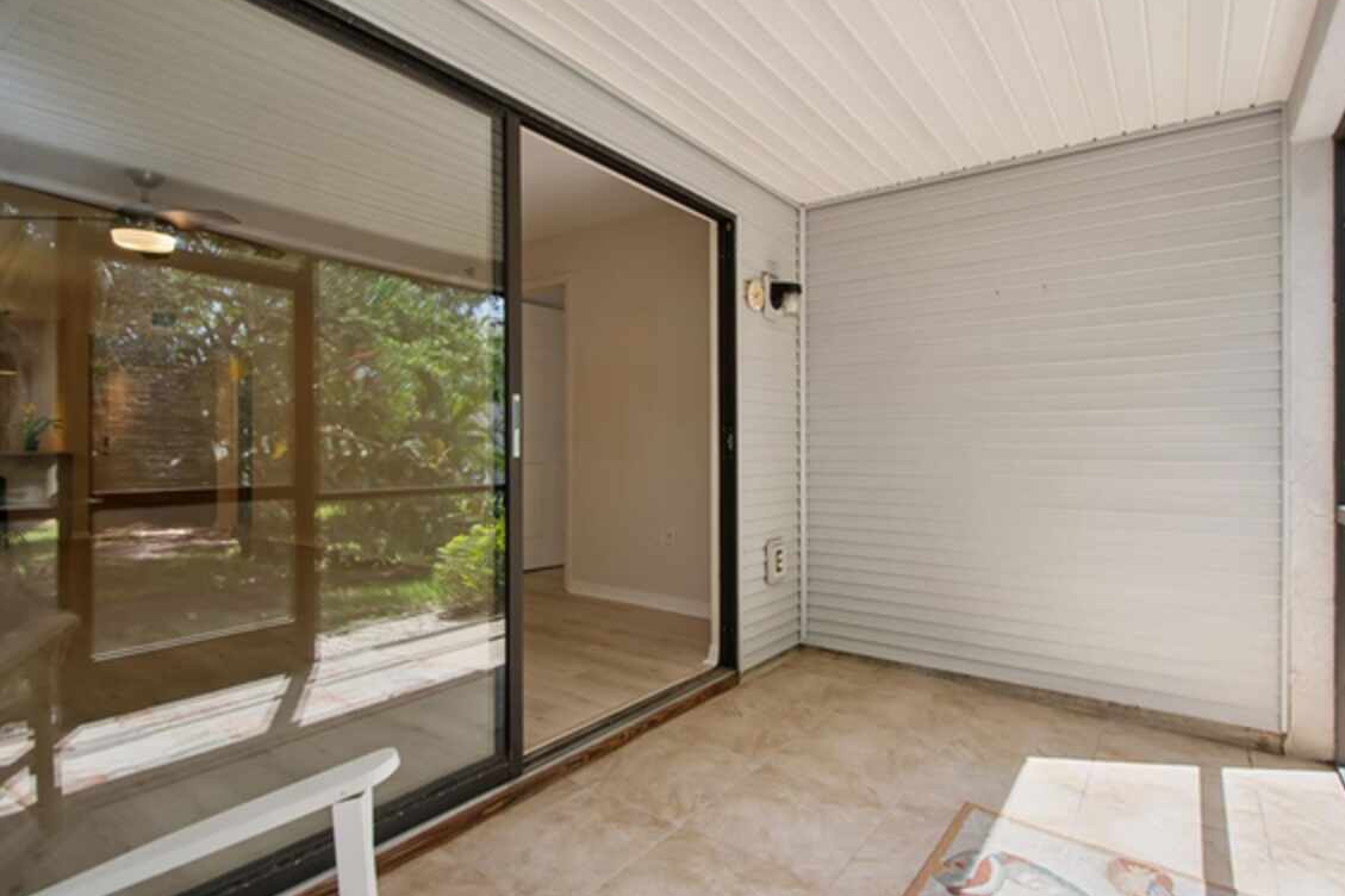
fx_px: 635
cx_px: 705
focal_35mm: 17
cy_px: 434
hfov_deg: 93.2
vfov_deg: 70.4
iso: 200
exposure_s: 1/60
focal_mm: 10
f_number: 8
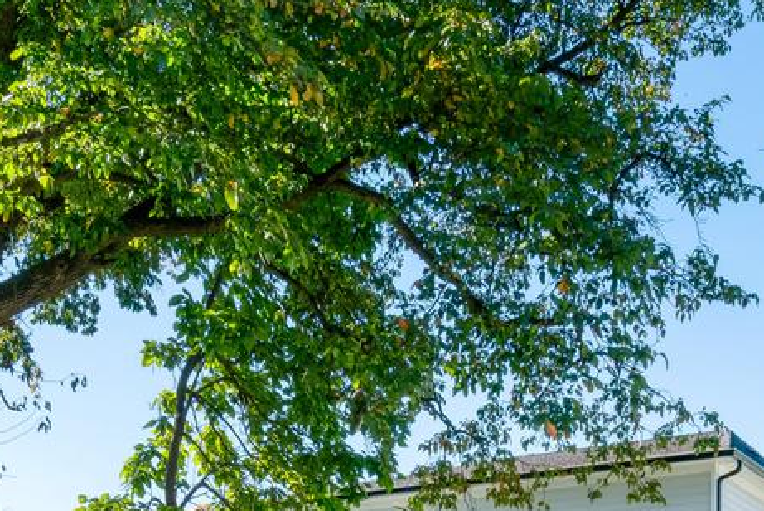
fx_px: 1062
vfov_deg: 23.9
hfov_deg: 39.4
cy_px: 659
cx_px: 467
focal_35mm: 50
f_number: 8
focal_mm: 16
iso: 1250
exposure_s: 1/1600
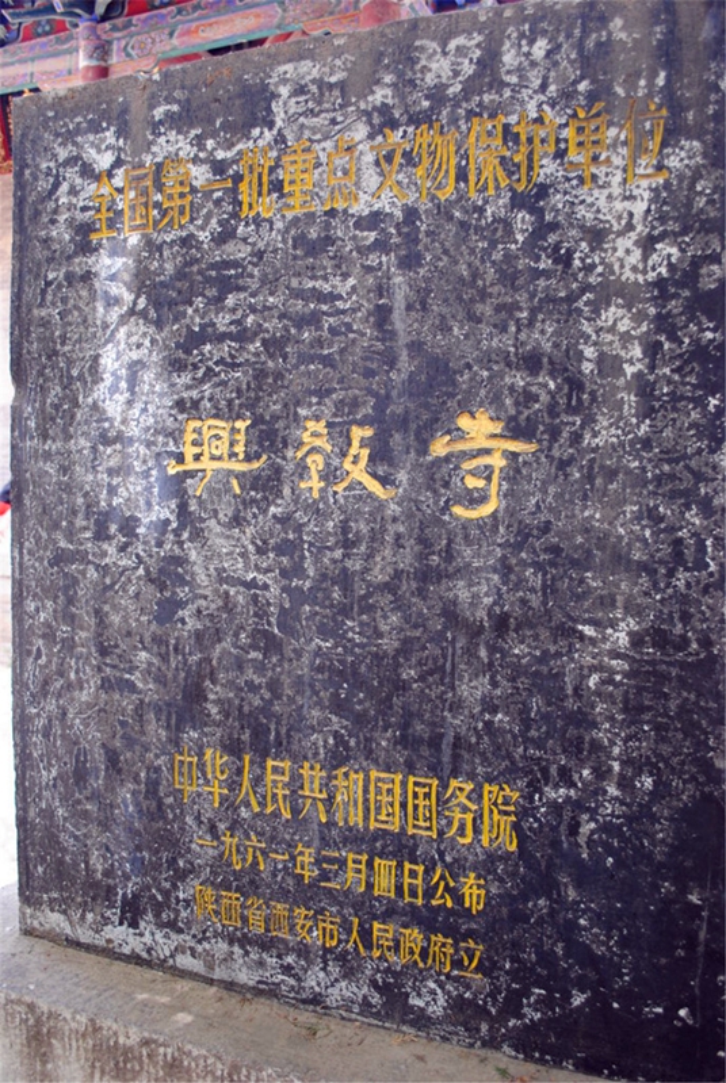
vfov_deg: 61.9
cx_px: 363
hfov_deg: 43.7
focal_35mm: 30
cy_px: 542
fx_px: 904
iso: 200
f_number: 3.8
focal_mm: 20
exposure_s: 1/30
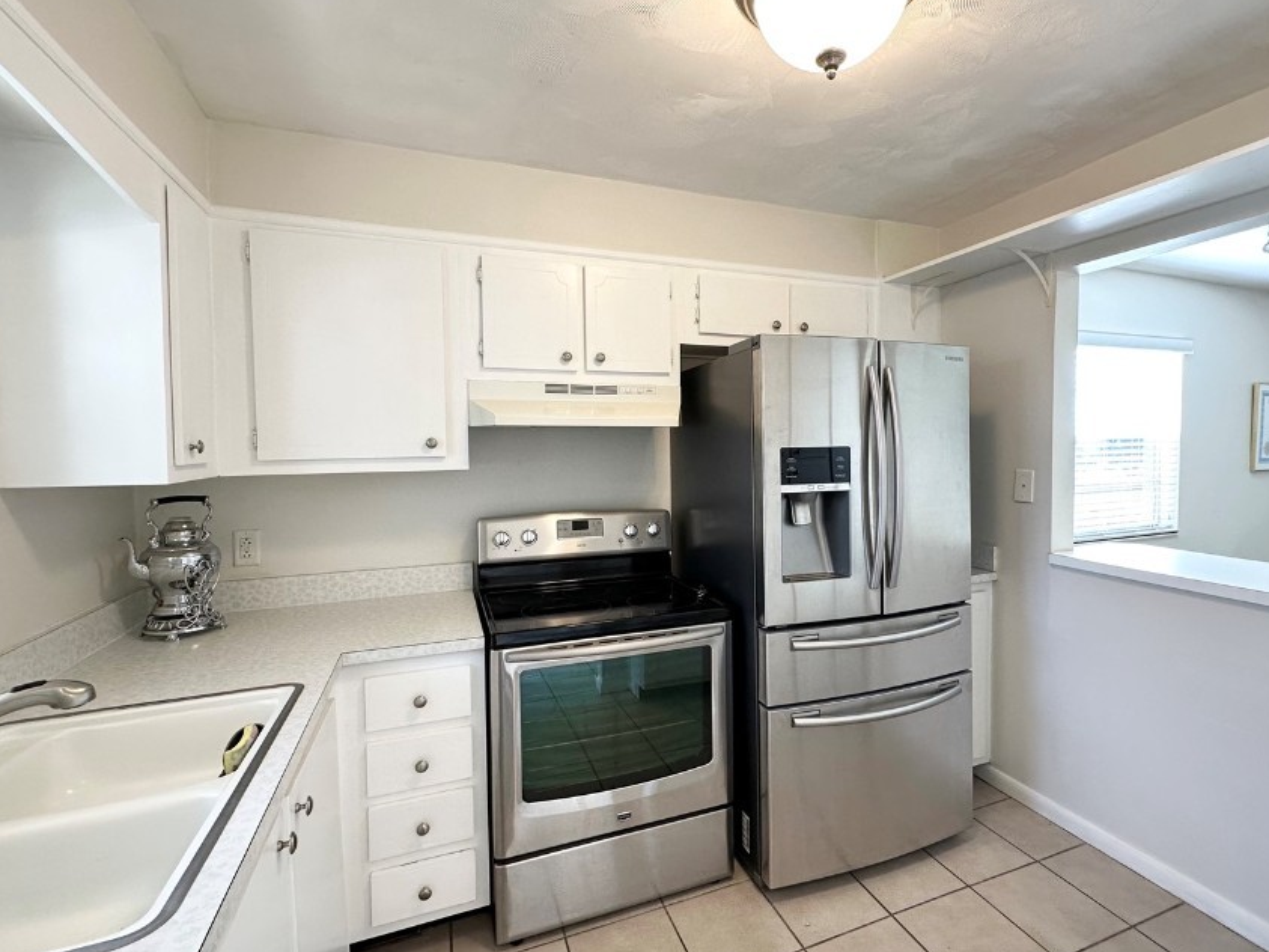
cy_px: 462
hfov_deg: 90.8
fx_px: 623
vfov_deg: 74.7
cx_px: 686
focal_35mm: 17
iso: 160
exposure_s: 1/120
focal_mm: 2.22
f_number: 2.2
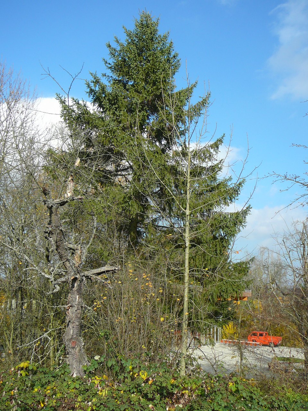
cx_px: 154
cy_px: 206
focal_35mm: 39
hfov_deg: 36.8
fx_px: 463
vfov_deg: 47.9
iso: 80
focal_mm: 5.8
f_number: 3
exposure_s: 1/800
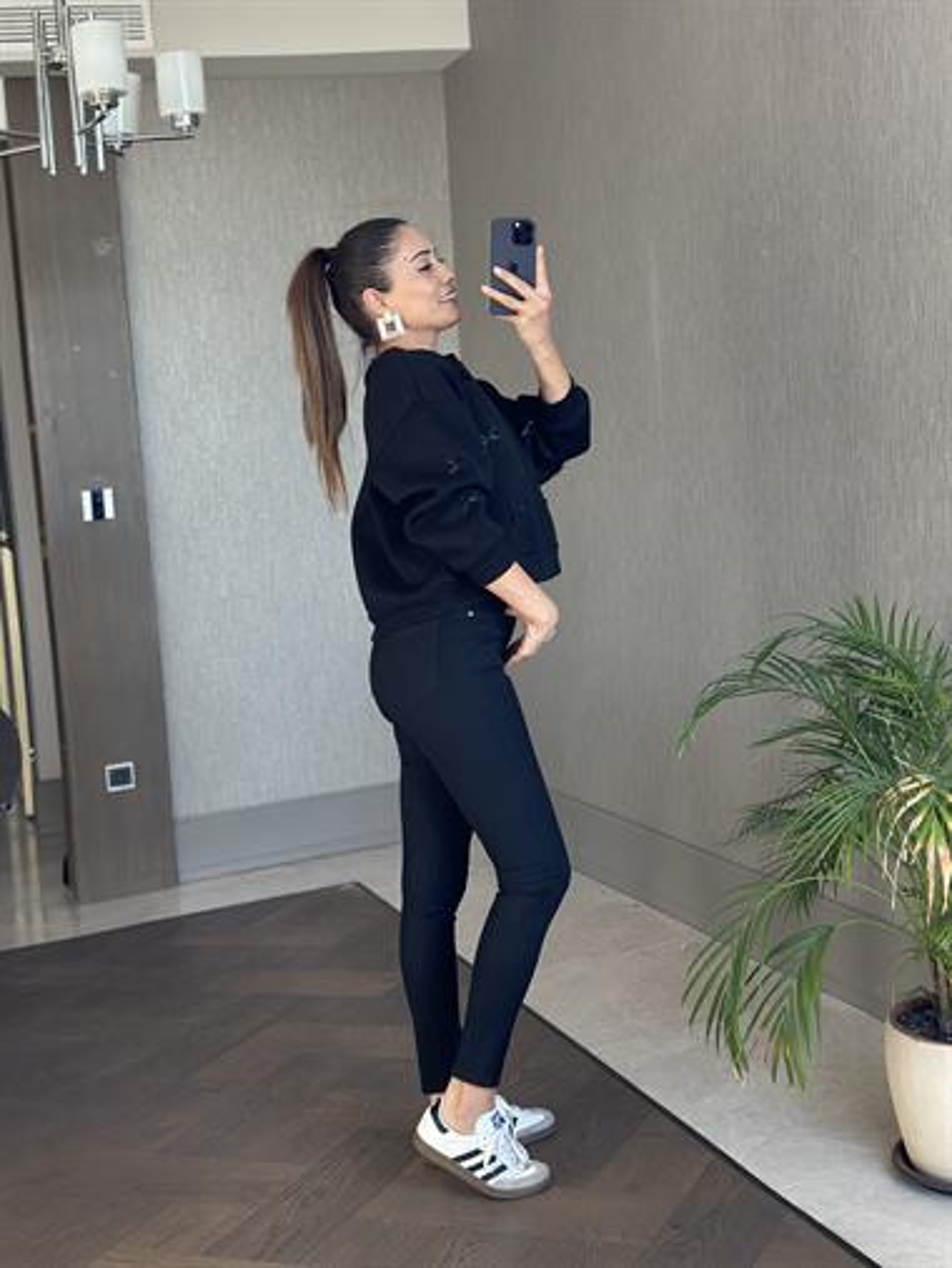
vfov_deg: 39.6
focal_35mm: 48
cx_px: 476
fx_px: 1759
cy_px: 634
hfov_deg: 30.3
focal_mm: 6.86
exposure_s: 1/101
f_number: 1.78
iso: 125
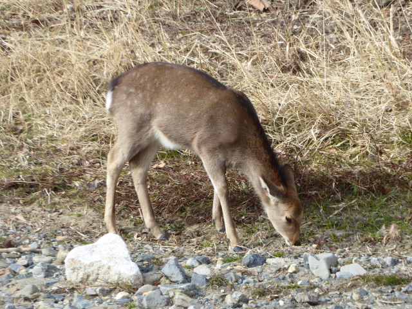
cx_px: 206
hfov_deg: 3.1
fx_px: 7510
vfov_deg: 2.4
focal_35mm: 631
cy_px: 154
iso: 125
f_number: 6.1
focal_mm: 101.7
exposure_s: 1/100
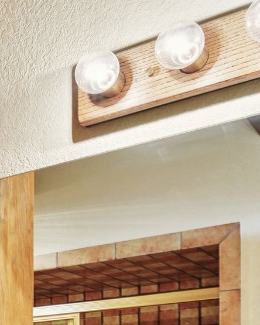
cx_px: -211
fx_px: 712
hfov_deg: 17.0
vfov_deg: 23.0
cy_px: 417
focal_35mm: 74
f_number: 8
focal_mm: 14.6
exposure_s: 1/6
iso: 400
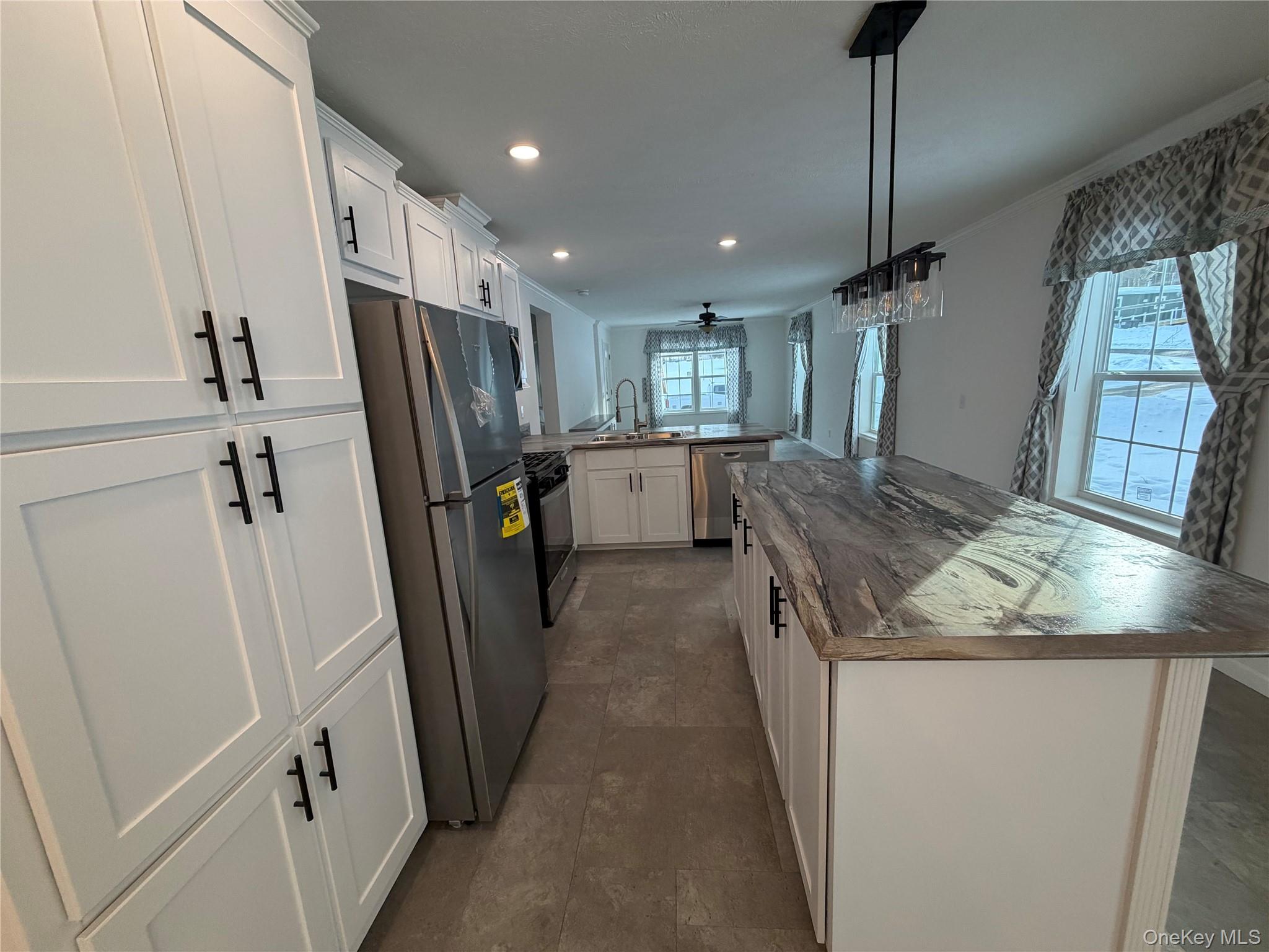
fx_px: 513
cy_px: 476
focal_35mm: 14
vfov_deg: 85.7
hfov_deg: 102.1
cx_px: 634
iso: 160
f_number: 2.2
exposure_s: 1/120
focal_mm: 2.22
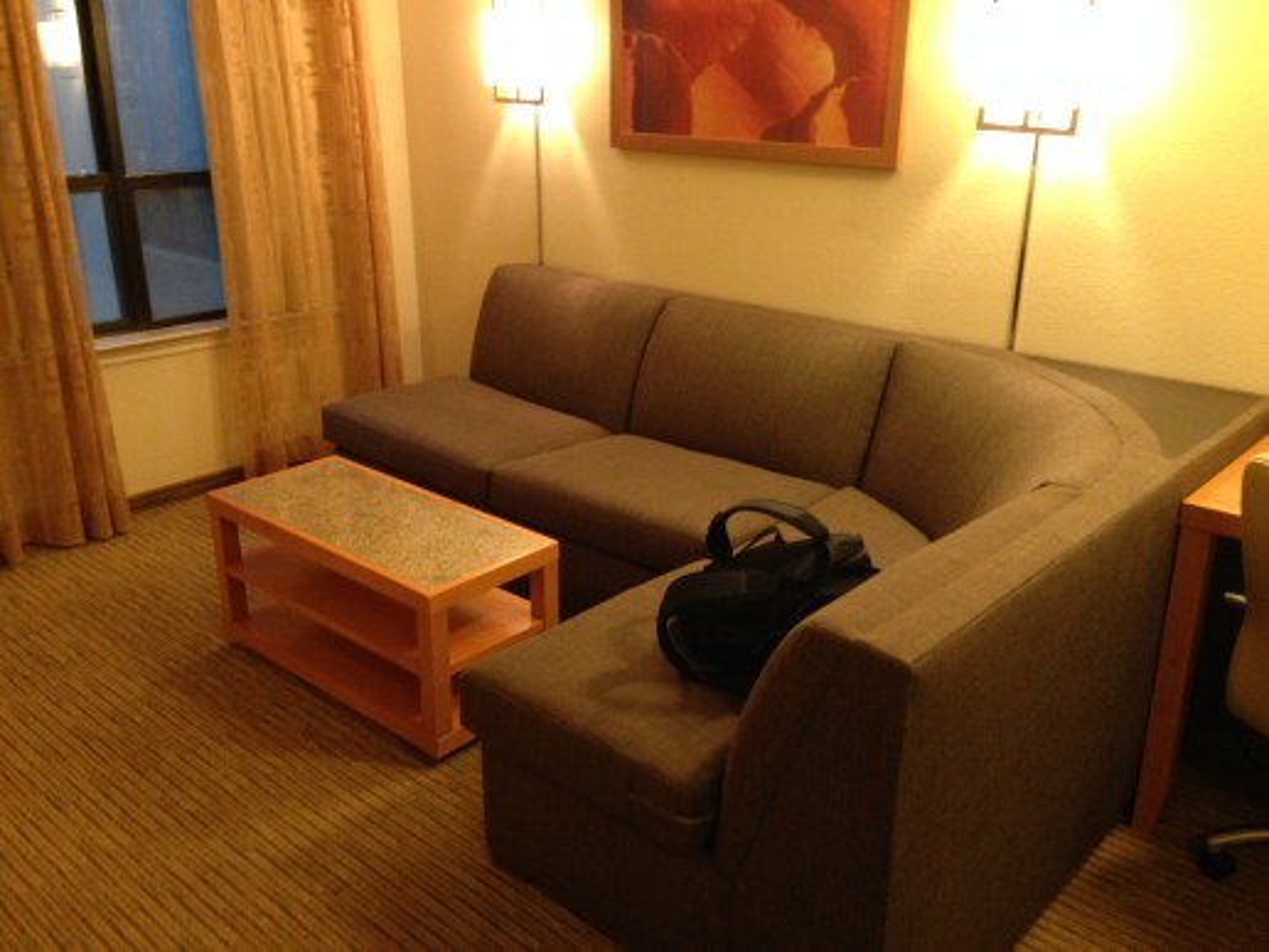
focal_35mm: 33
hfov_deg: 55.4
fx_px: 1210
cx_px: 634
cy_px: 476
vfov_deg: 42.9
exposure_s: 1/15
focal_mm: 4.12
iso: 320
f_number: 2.4
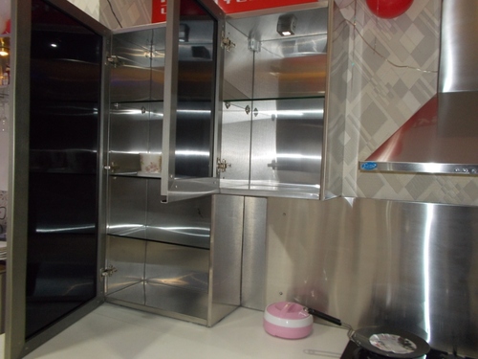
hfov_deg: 60.0
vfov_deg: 46.8
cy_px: 180
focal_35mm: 30
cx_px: 239
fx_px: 414
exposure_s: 1/25
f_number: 3.4
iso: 200
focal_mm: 5.3
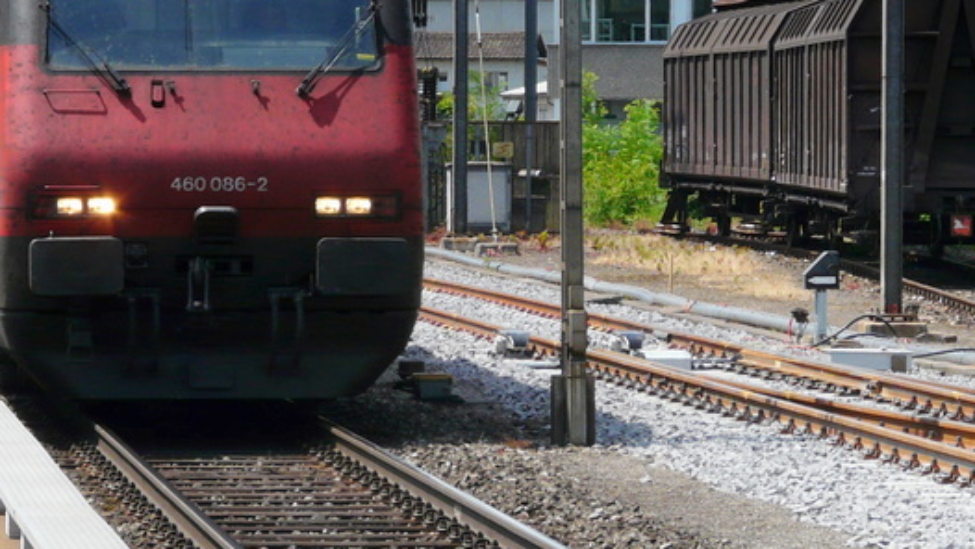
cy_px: 134
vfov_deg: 5.1
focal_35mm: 236
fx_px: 6102
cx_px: 217
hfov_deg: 9.1
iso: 100
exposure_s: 1/320
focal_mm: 18.8
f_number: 5.6
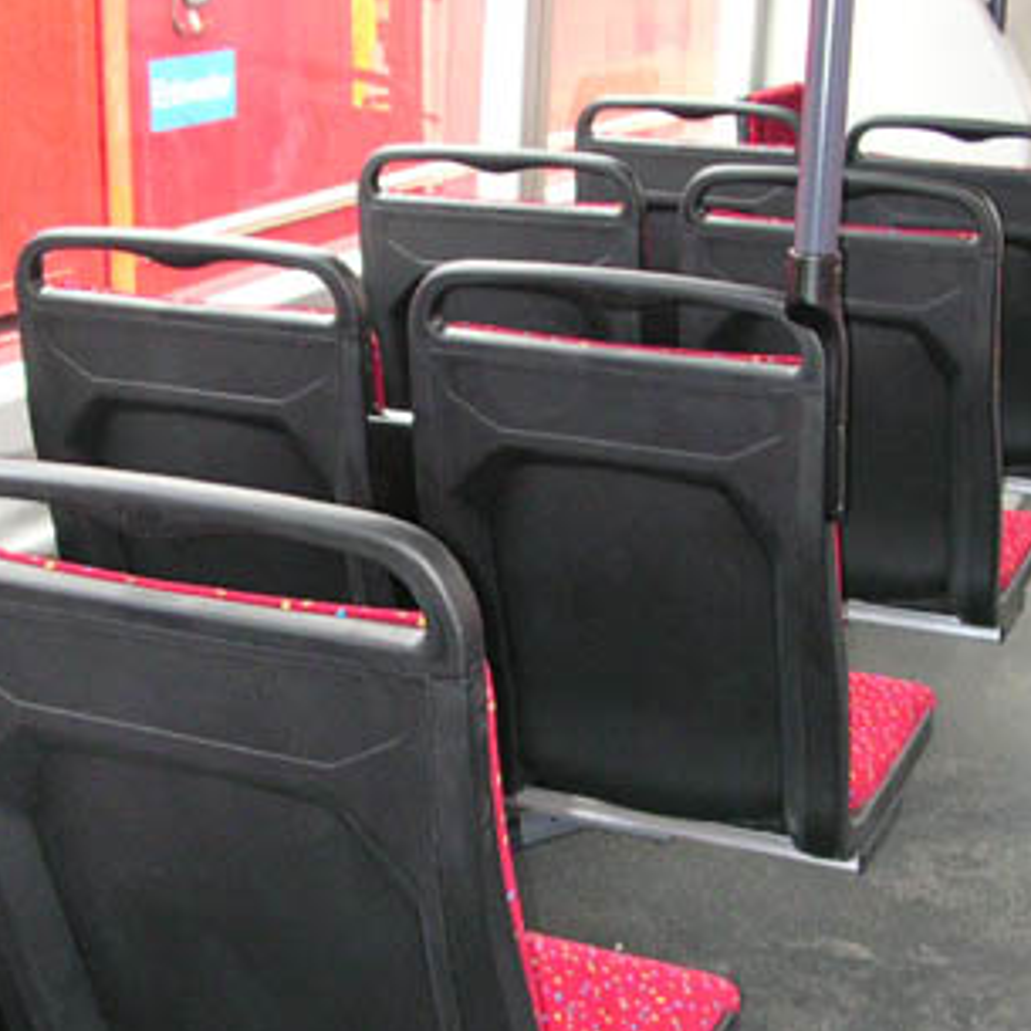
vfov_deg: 28.9
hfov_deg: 29.0
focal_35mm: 59
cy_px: 695
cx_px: 453
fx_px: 1988
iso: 317
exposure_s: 1/60
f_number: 2.7
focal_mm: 5.6
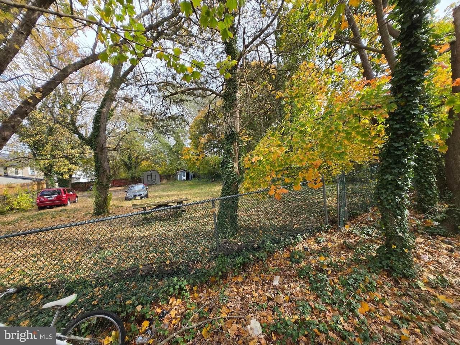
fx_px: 173
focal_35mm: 13
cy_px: 172
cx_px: 230
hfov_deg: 106.2
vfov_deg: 89.9
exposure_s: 1/205
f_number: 2.2
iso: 25
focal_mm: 1.7
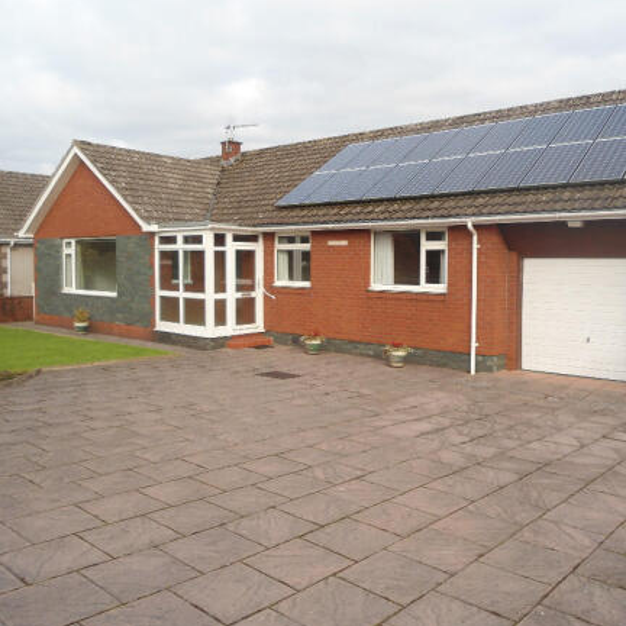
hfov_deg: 52.4
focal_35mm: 31
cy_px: 314
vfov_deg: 52.5
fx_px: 634
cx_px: 353
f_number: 2.8
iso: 80
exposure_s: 1/500
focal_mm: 4.7
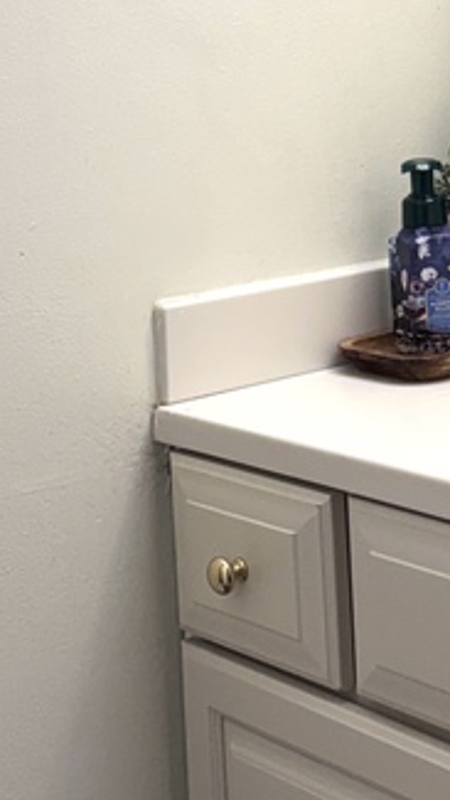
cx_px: 342
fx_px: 1844
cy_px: 138
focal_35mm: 87
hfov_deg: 13.9
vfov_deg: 24.0
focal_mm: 6.76
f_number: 1.78
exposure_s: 1/120
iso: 100
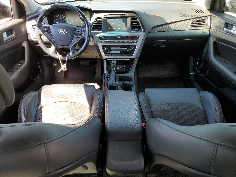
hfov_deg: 67.3
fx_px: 177
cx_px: 118
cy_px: 88
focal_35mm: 26
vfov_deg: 53.1
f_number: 1.5
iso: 50
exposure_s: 1/192
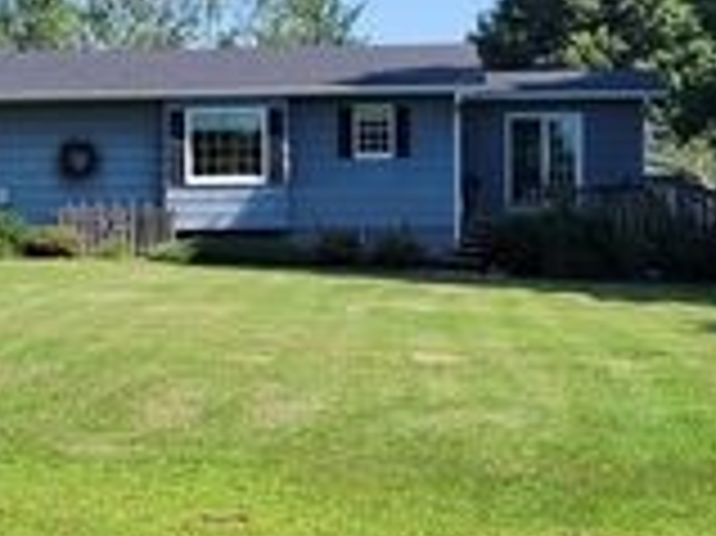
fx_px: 1695
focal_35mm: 82
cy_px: 259
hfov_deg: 23.6
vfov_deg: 18.0
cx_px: 176
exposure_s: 1/1690
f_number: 1.8
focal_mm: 5.4
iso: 40
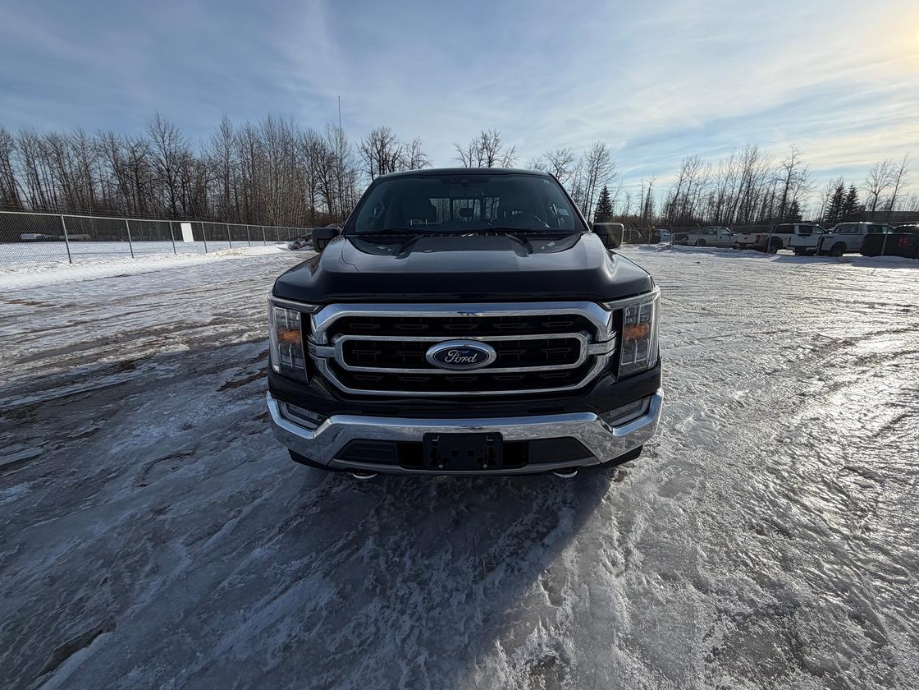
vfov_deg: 78.1
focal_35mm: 16
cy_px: 343
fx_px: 425
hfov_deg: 94.5
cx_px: 469
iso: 32
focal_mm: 2.22
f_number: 2.2
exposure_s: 1/1961
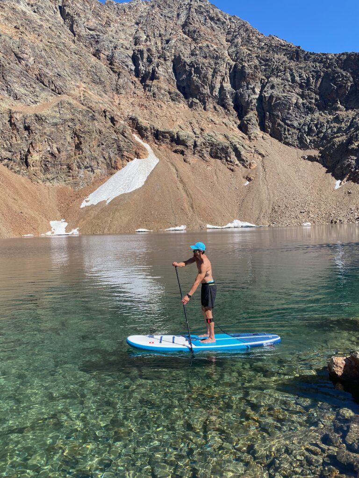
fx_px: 360
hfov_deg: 53.1
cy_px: 239
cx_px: 180
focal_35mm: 26
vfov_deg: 67.3
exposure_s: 1/1727
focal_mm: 4.25
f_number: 1.8
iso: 32
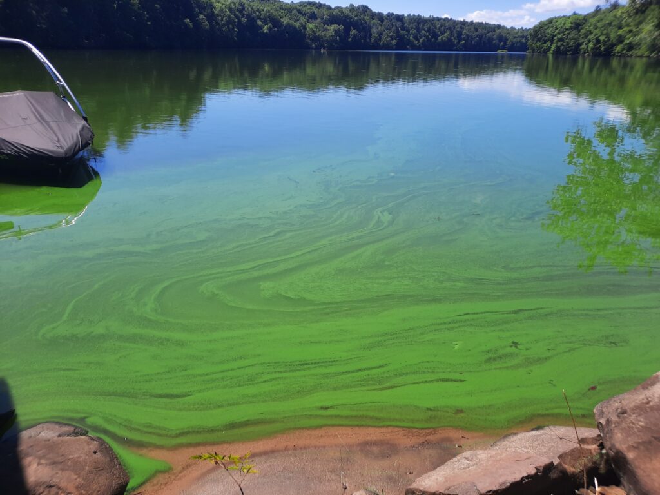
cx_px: 330
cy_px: 248
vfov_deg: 54.9
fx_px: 477
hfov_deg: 69.4
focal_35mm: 25
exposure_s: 1/883
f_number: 2
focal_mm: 4.6
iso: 32
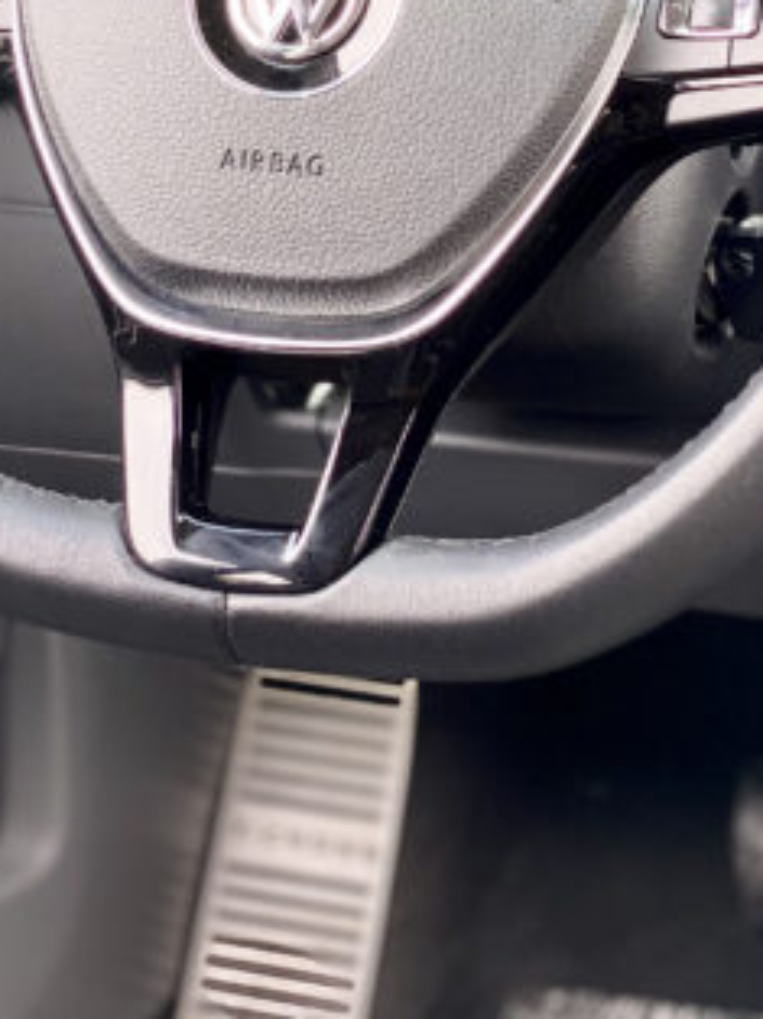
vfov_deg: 16.6
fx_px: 3414
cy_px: -19
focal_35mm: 116
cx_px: 388
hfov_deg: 12.8
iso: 32
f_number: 2
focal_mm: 6
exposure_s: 1/122
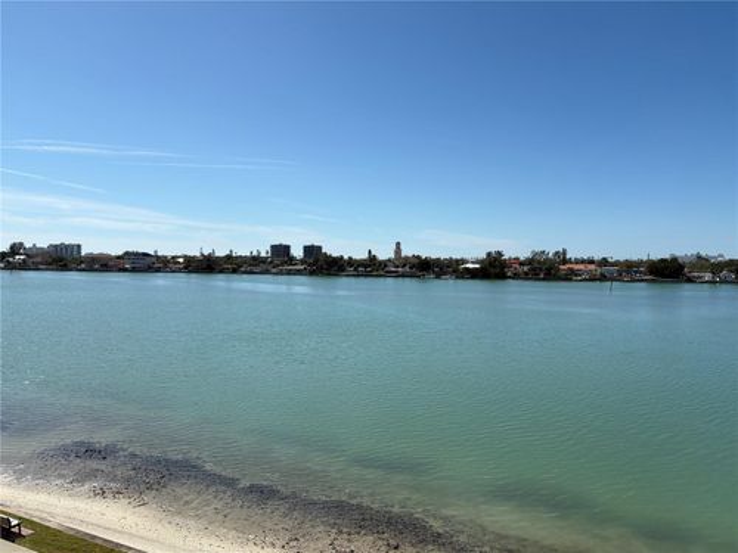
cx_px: 369
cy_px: 276
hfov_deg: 67.3
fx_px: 554
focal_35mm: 26
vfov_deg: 53.1
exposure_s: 1/6329
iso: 50
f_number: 1.6
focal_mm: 5.96
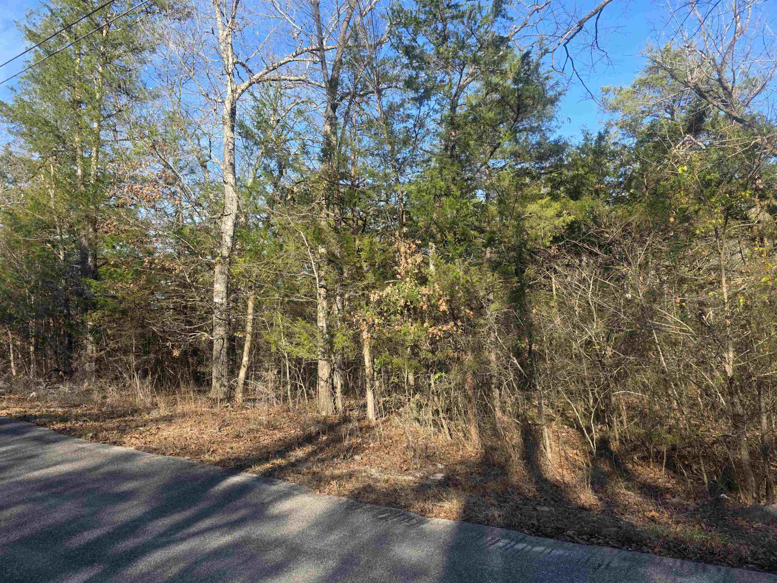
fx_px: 516
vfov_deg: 58.9
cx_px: 388
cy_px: 292
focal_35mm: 23
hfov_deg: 73.9
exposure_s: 1/1369
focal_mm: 6.3
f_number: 1.7
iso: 80
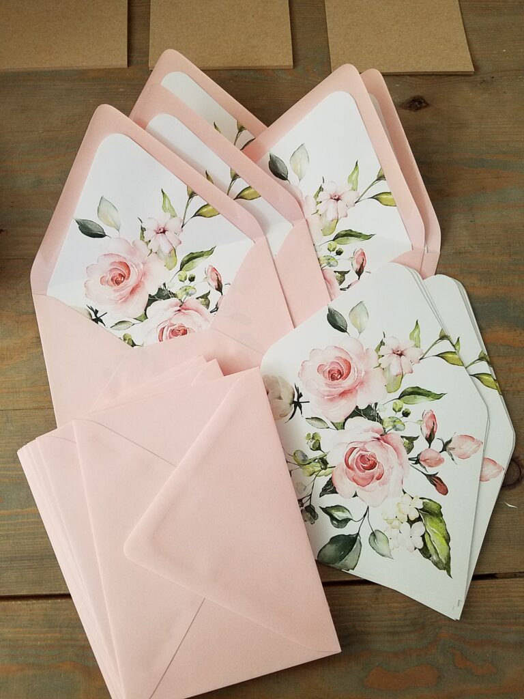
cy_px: 350
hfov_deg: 53.1
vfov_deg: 67.3
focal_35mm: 26
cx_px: 262
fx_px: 525
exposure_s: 1/24
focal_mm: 4.2
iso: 160
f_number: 1.7
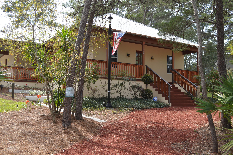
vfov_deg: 34.1
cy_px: 78
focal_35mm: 39
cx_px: 116
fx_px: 252
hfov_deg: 49.6
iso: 100
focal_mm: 26
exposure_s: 1/200
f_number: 4.5
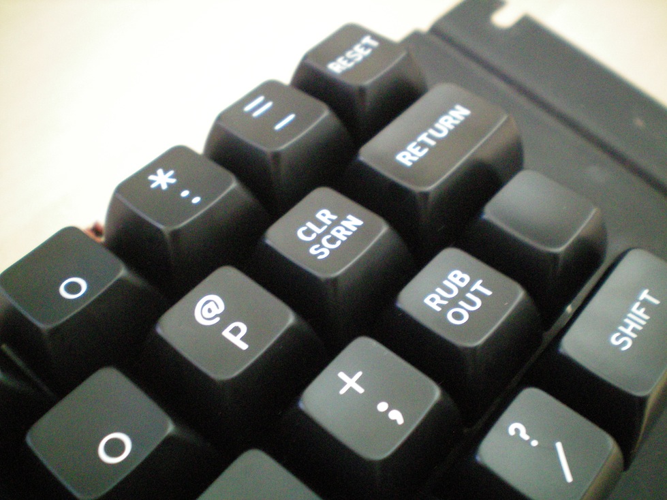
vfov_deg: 37.7
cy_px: 250
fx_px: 732
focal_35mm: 38
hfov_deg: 49.0
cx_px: 334
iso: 400
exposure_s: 1/13
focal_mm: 6.3
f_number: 3.1
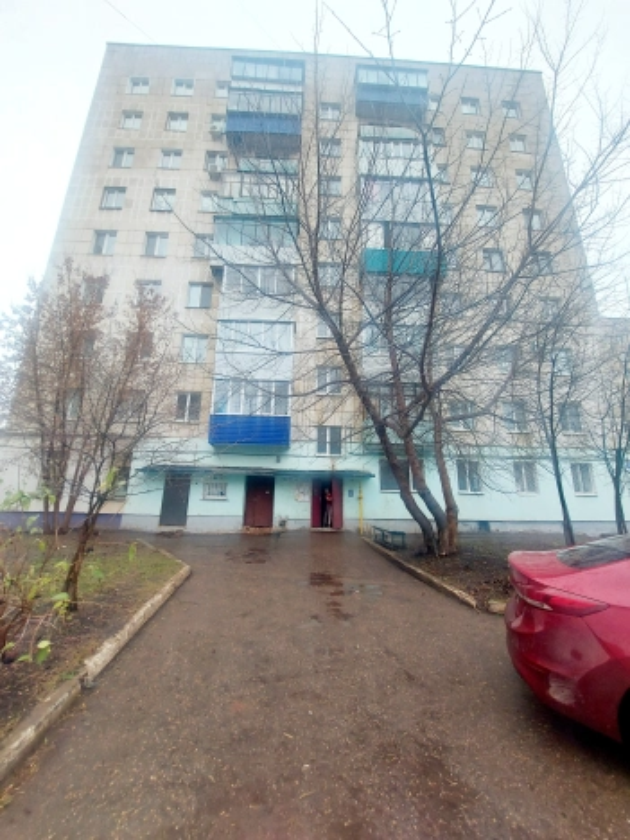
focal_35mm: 13
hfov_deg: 89.9
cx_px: 315
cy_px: 420
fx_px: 315
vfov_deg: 106.2
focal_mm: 1.74
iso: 100
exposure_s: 1/100
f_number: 2.2
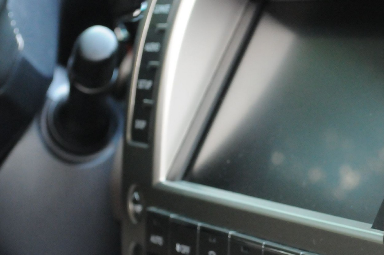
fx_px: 1278
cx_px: 374
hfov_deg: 16.8
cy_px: 119
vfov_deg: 11.4
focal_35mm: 120
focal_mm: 40
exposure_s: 1/40
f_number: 6.3
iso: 2000
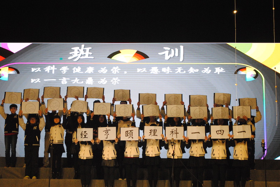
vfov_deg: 19.8
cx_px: 140
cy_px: 94
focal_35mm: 69
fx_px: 537
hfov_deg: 29.2
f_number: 5.3
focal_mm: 46
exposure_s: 1/60
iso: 1600
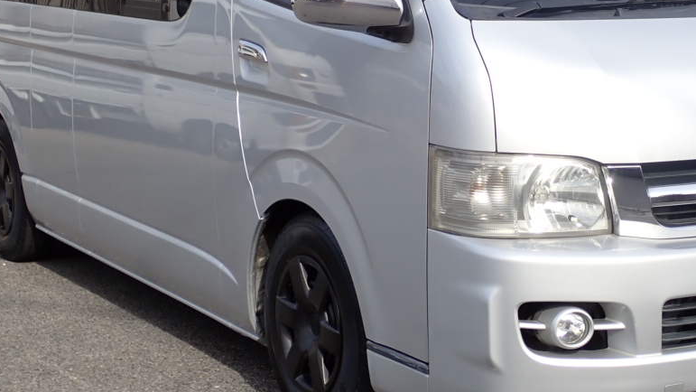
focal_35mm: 85
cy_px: 125
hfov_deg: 24.9
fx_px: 1569
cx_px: 470
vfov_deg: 14.2
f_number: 4.5
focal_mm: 8.4
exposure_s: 1/320
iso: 100
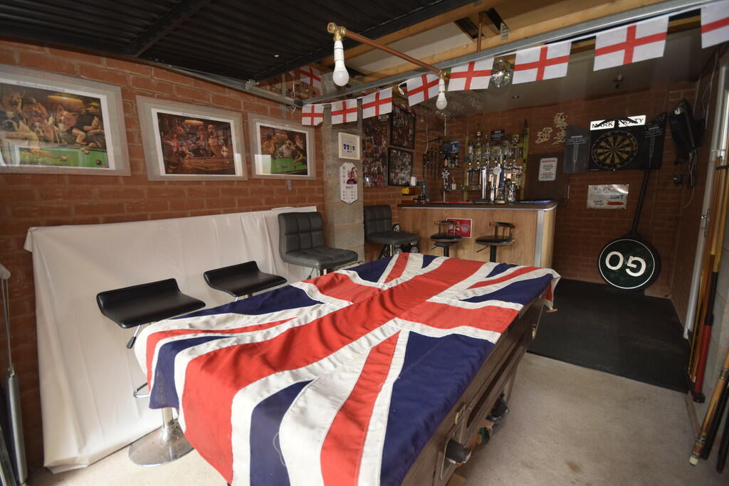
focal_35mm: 15
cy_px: 243
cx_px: 364
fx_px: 304
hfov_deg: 100.4
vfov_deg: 77.3
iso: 800
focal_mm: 10
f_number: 4.5
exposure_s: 1/80
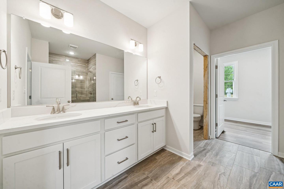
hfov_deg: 108.3
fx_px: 103
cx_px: 142
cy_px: 94
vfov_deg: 85.4
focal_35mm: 13
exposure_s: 1/8
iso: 100
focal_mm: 13
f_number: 8
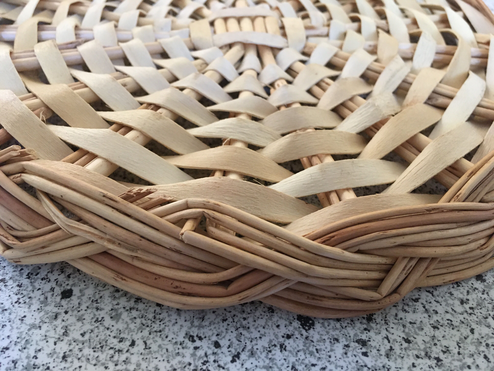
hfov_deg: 61.7
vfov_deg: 48.2
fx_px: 414
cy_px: 186
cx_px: 247
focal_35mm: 29
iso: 250
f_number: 2.2
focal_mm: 4.15
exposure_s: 1/33
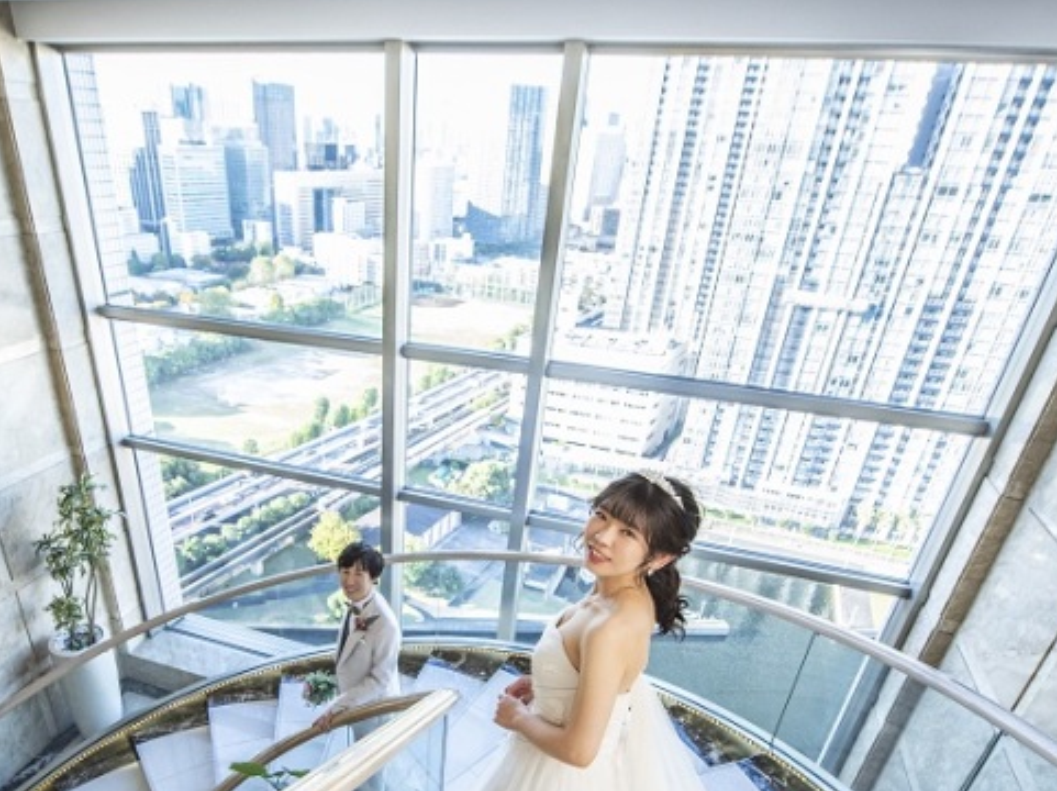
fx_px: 732
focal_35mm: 24
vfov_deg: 54.6
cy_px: 575
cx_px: 418
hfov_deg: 70.8
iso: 800
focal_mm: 15
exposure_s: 1/80
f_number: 4.5
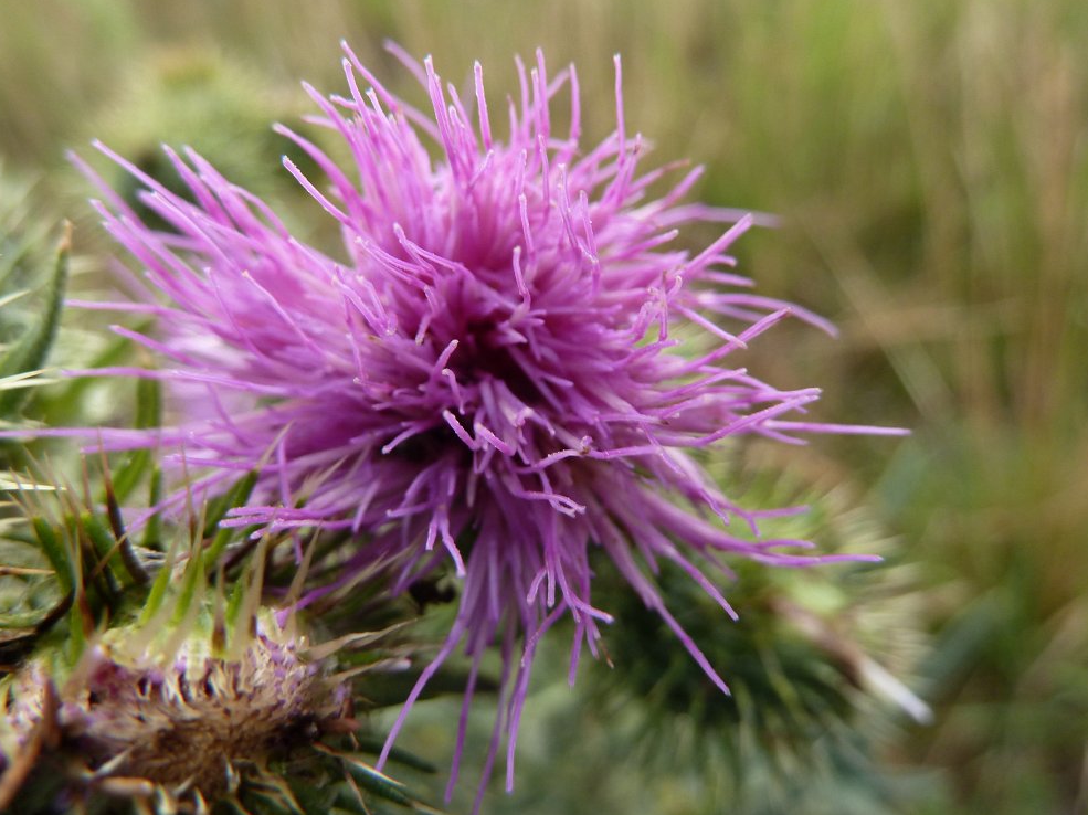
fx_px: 817
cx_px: 557
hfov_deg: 67.3
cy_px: 402
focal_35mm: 26
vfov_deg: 53.0
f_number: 3.3
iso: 160
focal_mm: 4.1
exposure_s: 1/200
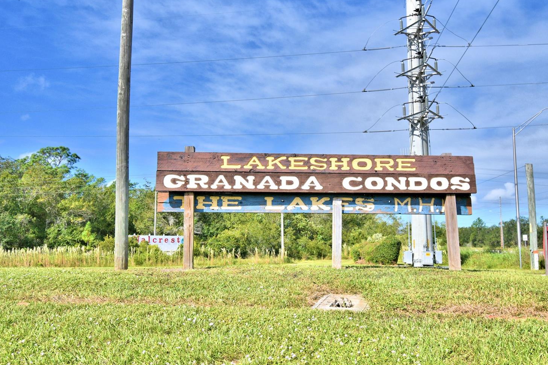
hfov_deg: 57.2
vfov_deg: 39.9
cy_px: 185
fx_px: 502
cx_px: 289
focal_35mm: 33
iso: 100
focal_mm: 20
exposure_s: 1/1000
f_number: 5.6
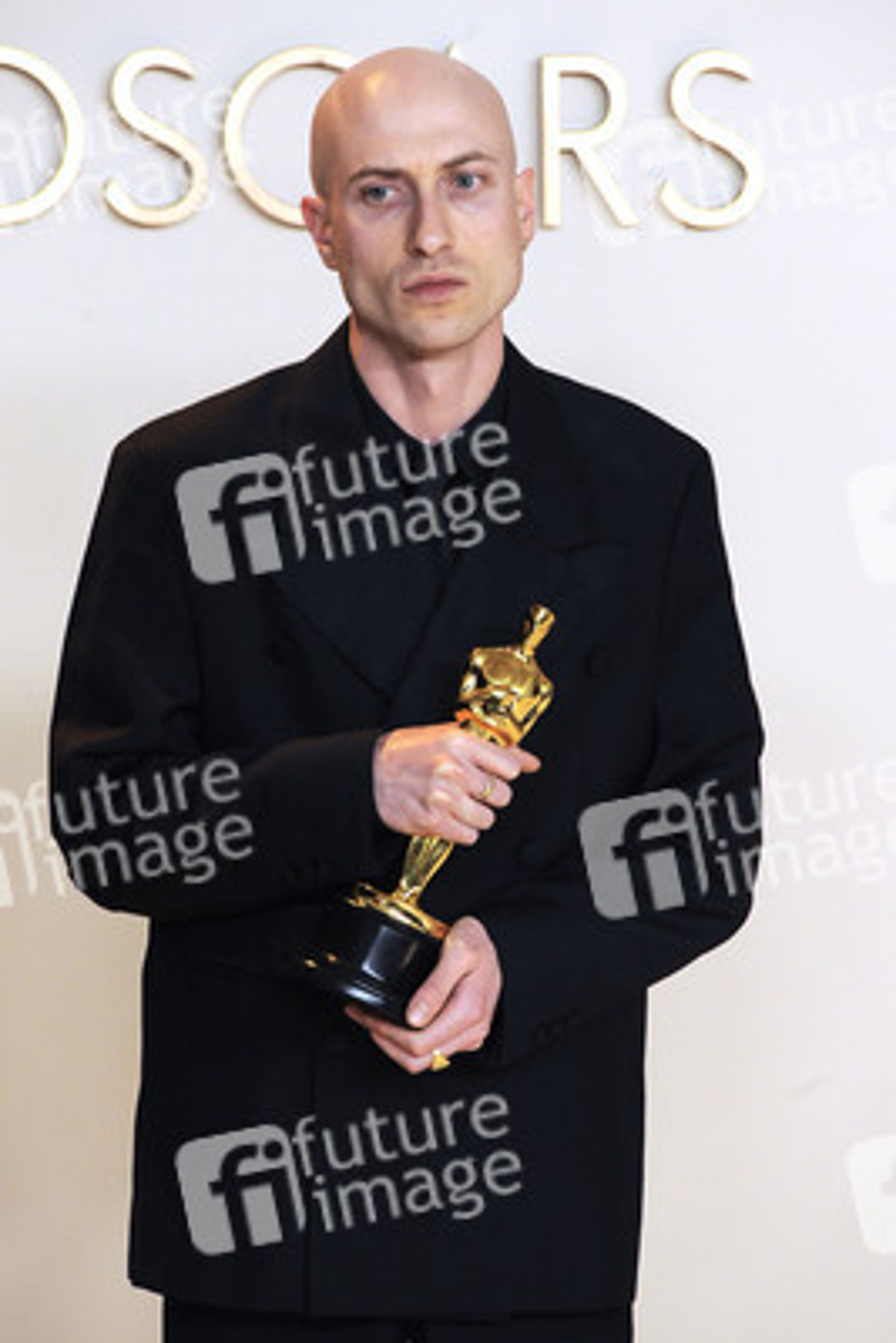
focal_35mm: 200
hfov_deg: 6.9
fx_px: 7460
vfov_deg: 10.3
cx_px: 448
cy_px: 672
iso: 2000
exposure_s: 1/200
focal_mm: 200
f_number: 5.6
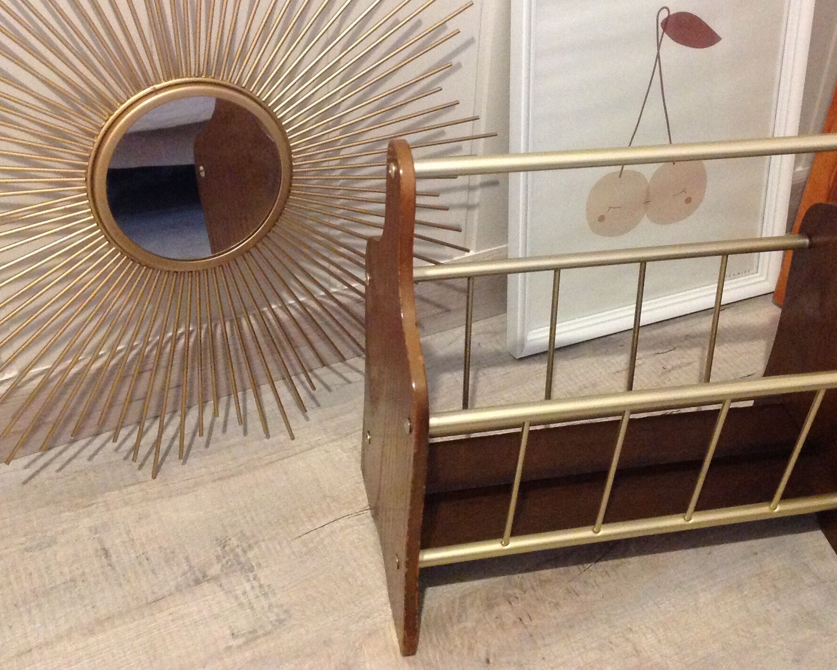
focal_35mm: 50
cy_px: 221
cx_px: 461
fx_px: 1239
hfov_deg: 37.3
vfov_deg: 30.0
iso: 400
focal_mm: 4.28
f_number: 2.4
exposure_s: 1/15
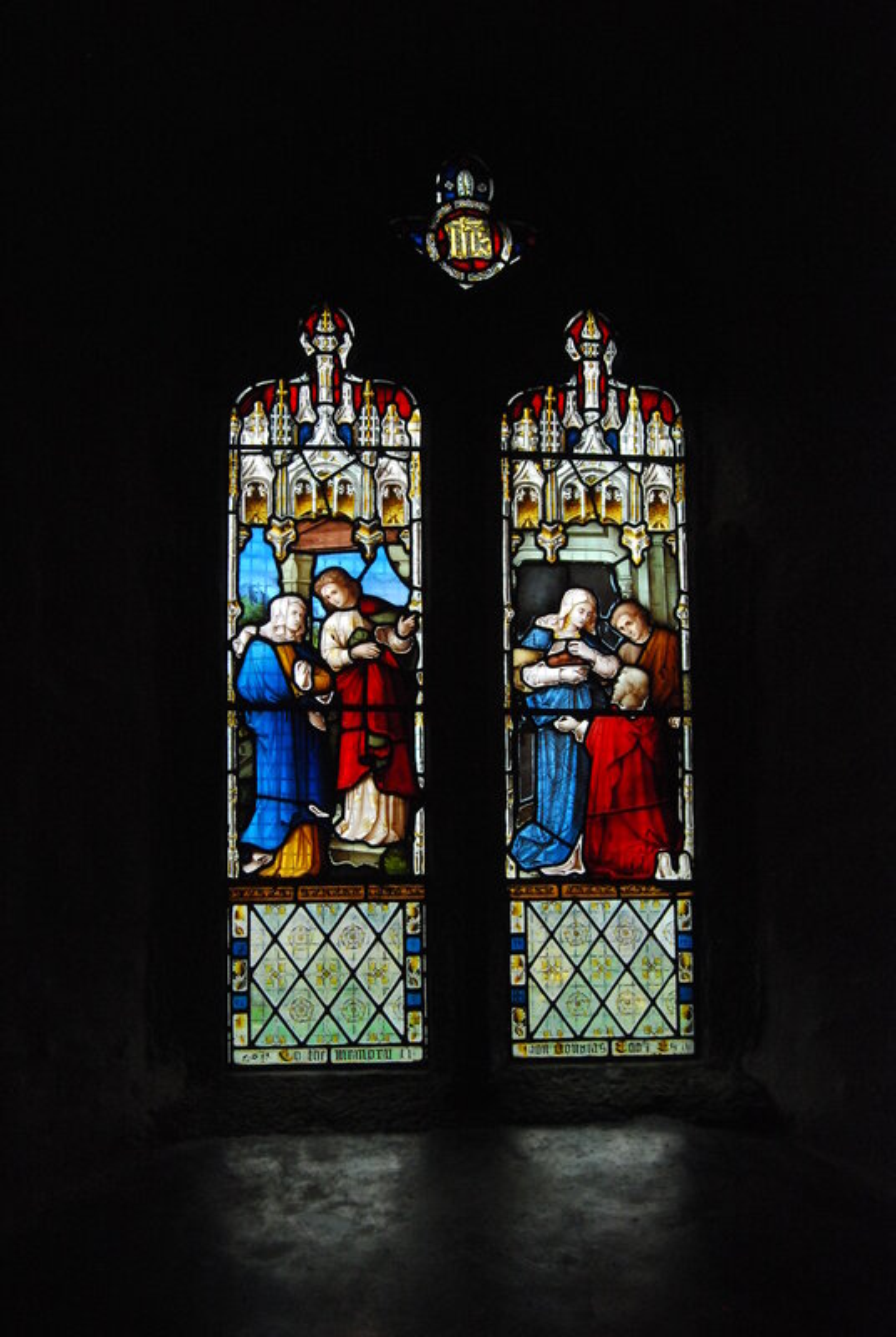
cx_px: 448
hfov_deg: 34.3
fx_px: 1451
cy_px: 668
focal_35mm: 39
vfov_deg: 49.5
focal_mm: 26
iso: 1600
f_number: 5.6
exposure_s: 1/125
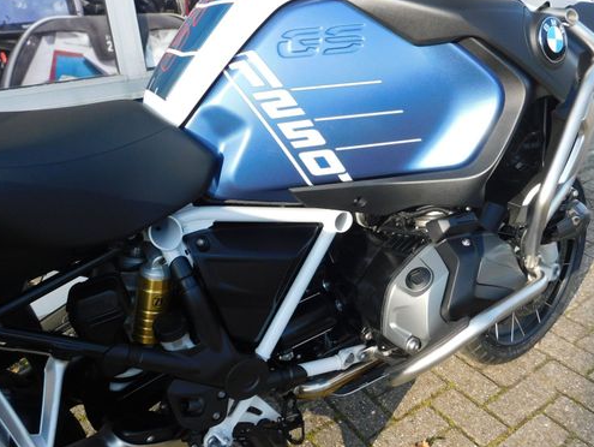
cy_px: 199
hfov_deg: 57.9
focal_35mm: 31
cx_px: 354
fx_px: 532
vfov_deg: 45.4
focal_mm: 4.1
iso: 125
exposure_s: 1/320
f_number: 3
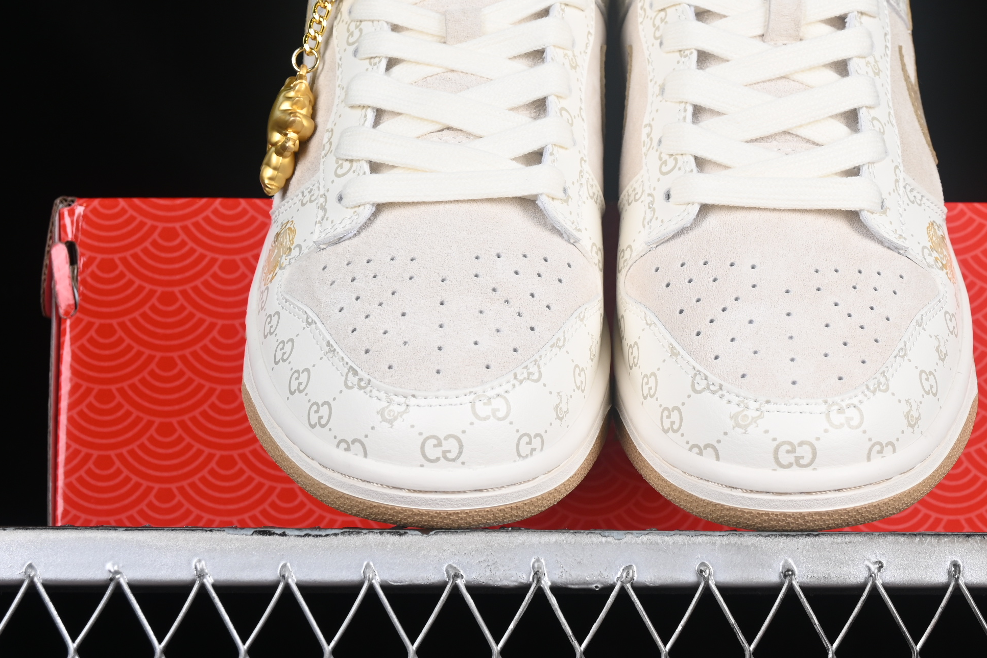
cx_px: 607
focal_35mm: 108
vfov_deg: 12.7
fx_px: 2961
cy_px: 243
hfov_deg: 18.9
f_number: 8
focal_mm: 50
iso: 160
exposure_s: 1/80
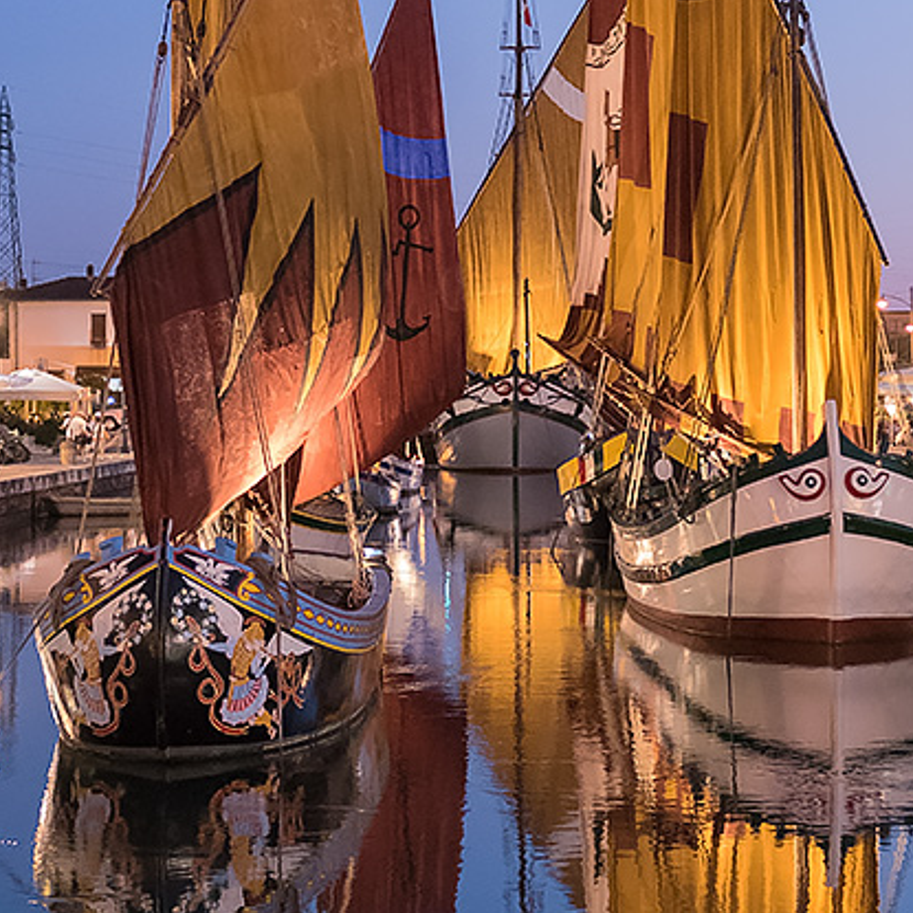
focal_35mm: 118
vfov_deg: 14.8
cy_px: 387
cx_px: 522
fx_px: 3521
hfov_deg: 14.8
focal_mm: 48
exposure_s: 1/40
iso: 6400
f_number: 2.8
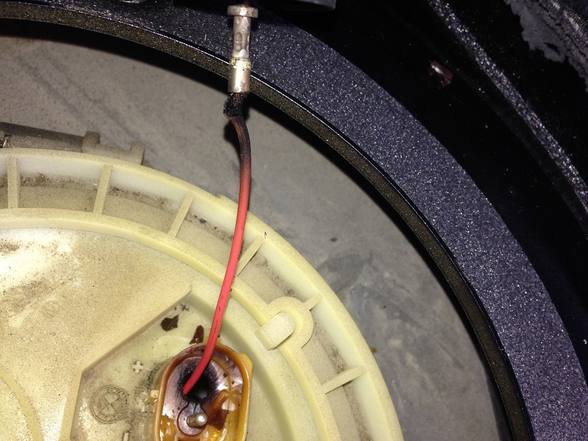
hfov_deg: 55.4
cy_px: 220
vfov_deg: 42.9
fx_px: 560
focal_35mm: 33
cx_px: 294
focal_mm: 4.12
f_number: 2.4
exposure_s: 1/116
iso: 50
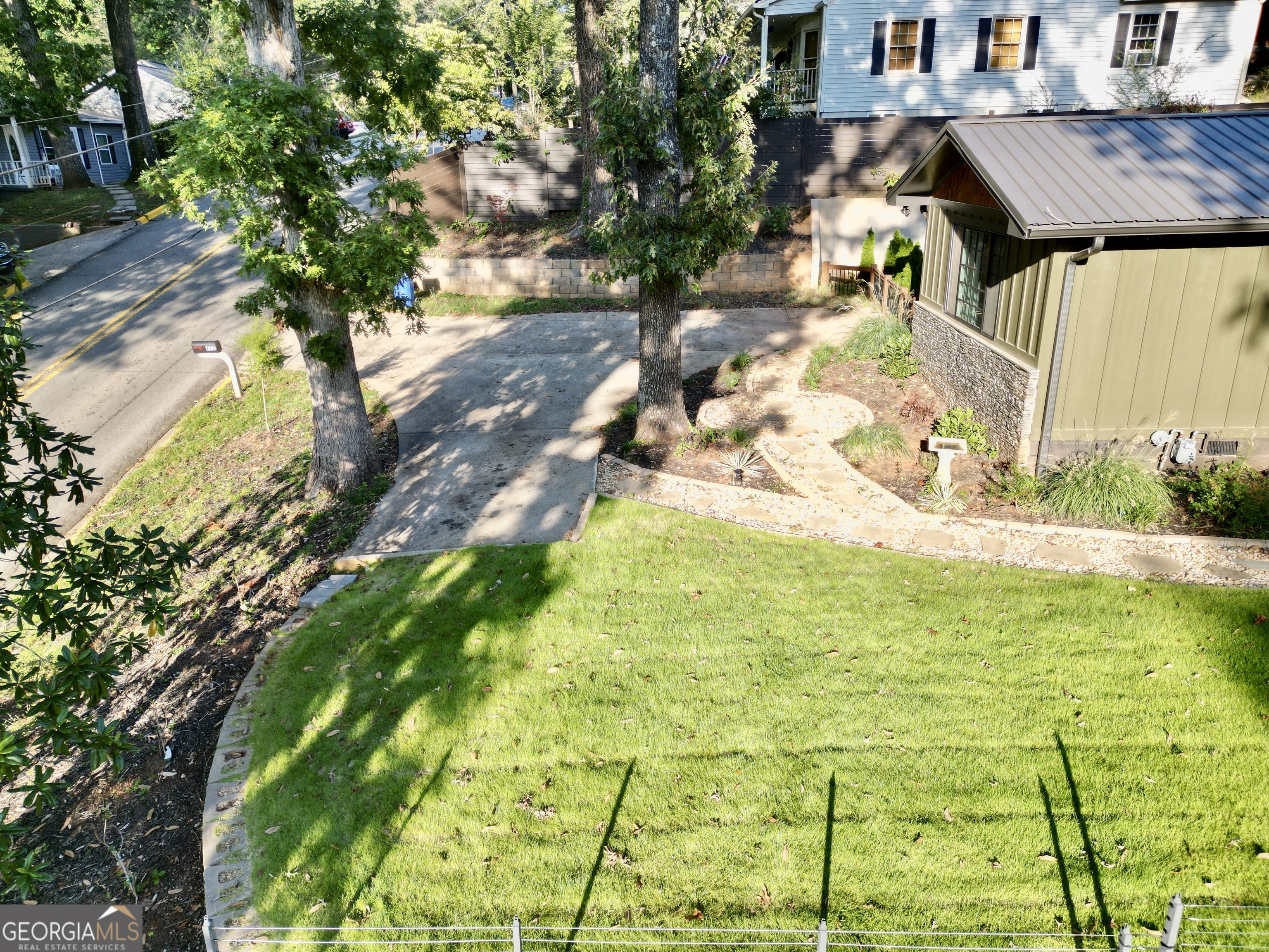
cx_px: 634
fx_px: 880
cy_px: 476
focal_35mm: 24
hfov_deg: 71.6
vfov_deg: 56.8
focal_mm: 6.72
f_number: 1.7
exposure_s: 1/725
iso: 100
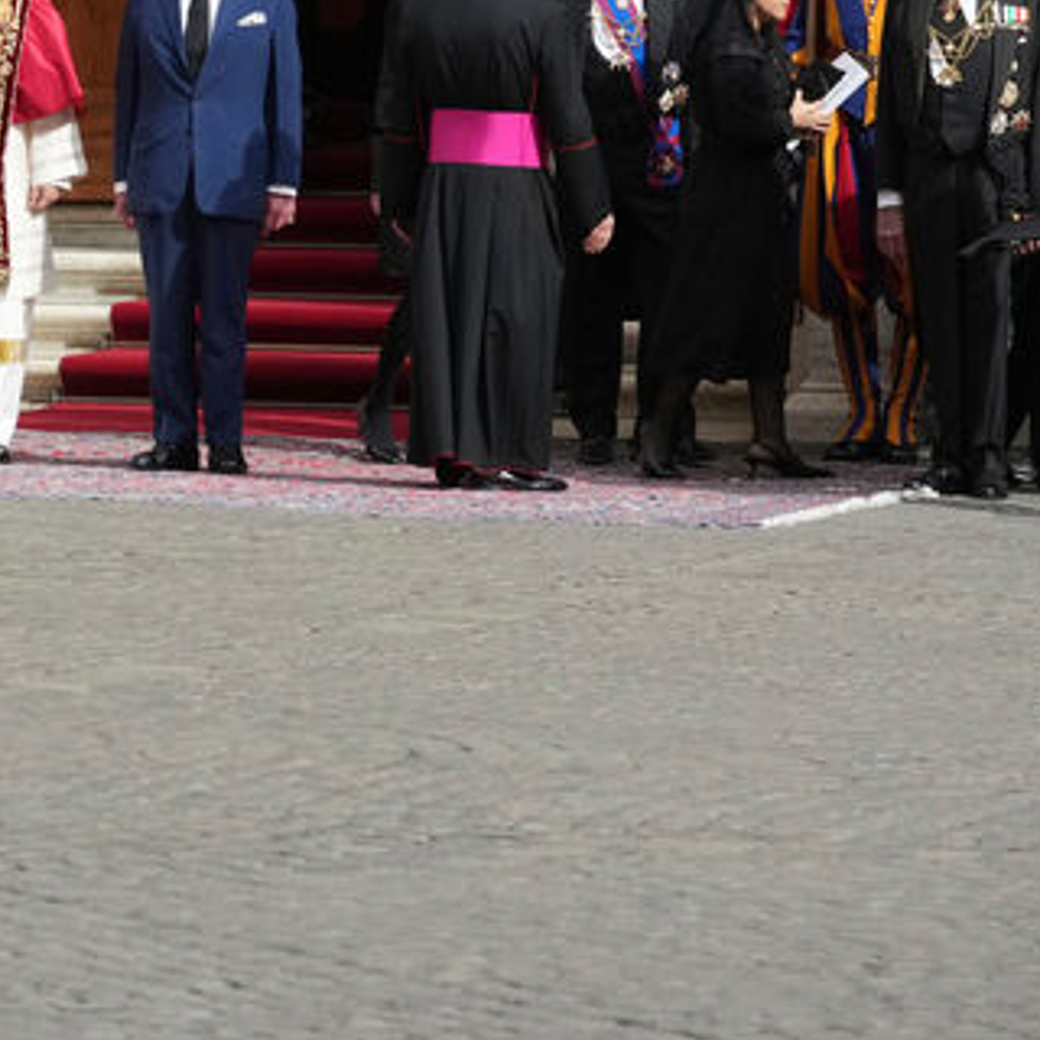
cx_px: 26
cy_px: 223
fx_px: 12203
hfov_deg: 4.9
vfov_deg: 4.9
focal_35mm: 359
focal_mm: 145
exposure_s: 1/6400
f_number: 5.6
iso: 2500
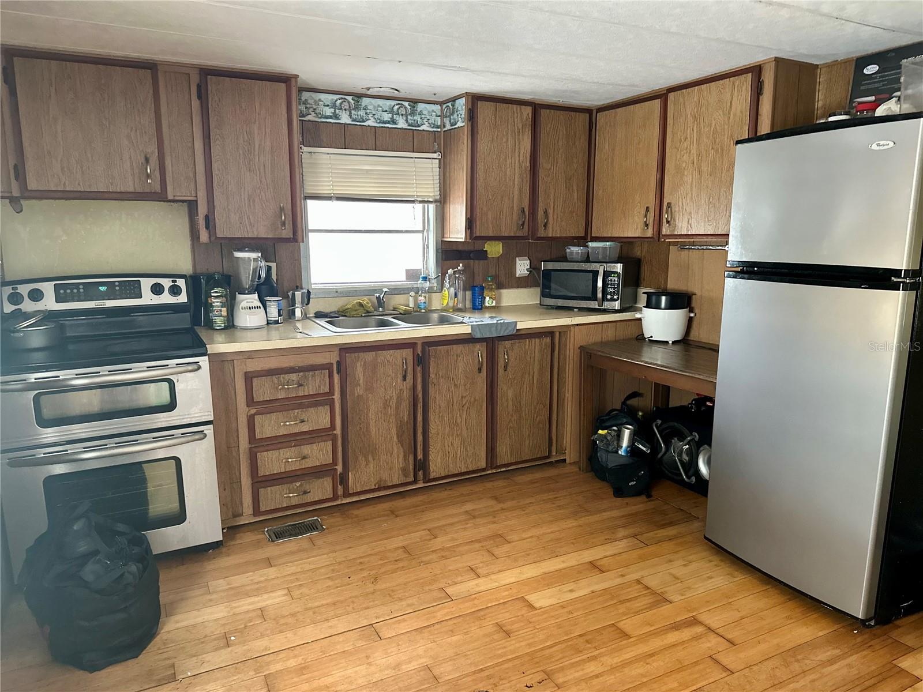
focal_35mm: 24
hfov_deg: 71.6
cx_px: 462
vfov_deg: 56.8
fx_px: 640
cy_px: 346
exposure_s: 1/56
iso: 1000
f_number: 1.78
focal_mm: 6.86
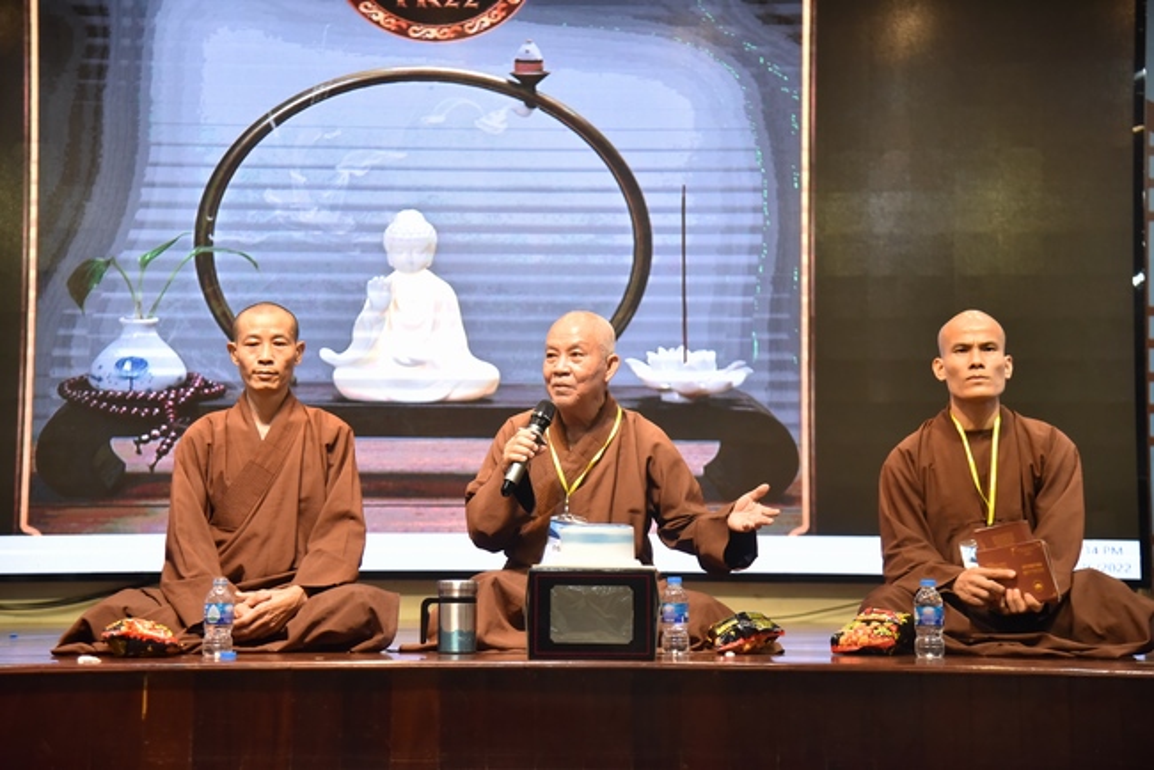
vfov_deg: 20.9
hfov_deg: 30.9
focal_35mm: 65
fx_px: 2084
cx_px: 577
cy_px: 385
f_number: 4
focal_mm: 65
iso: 3200
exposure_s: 1/160
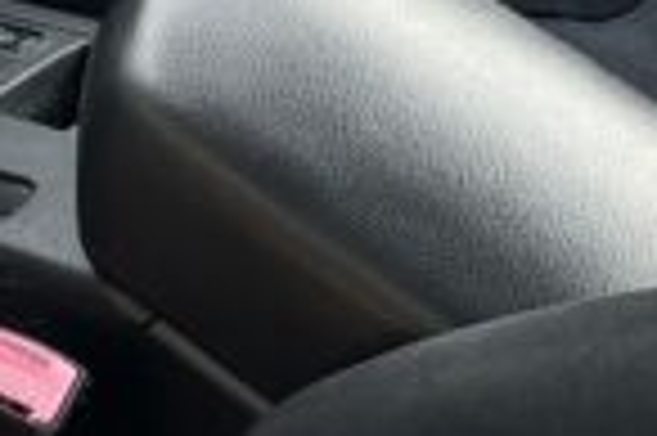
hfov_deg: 12.2
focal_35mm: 136
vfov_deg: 9.0
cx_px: -886
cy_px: -650
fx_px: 2479
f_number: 1.78
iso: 64
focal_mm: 6.86
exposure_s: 1/169
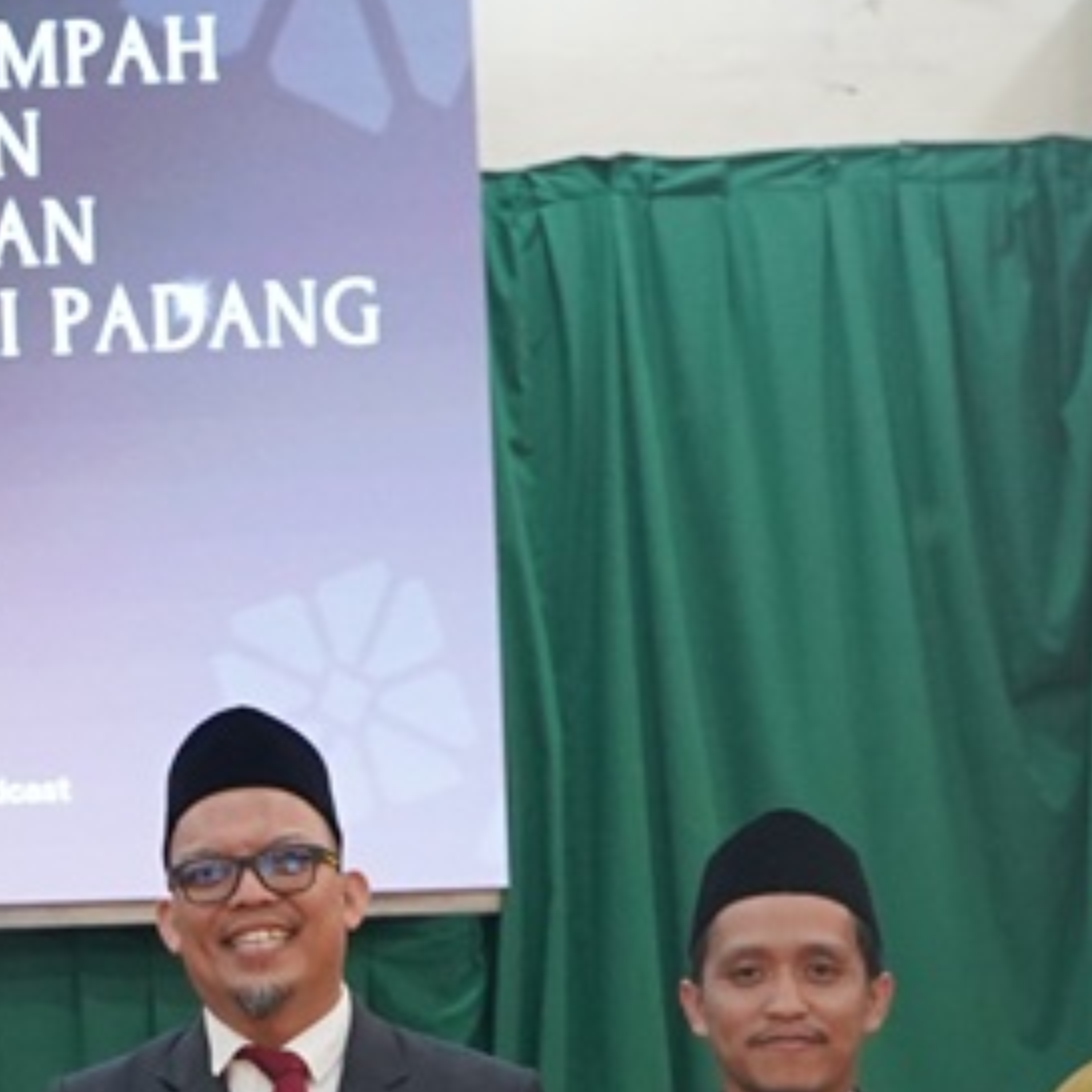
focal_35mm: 134
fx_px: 4783
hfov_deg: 12.1
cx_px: -788
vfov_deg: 12.9
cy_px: 1004
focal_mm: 28
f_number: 4
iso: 2500
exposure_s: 1/160
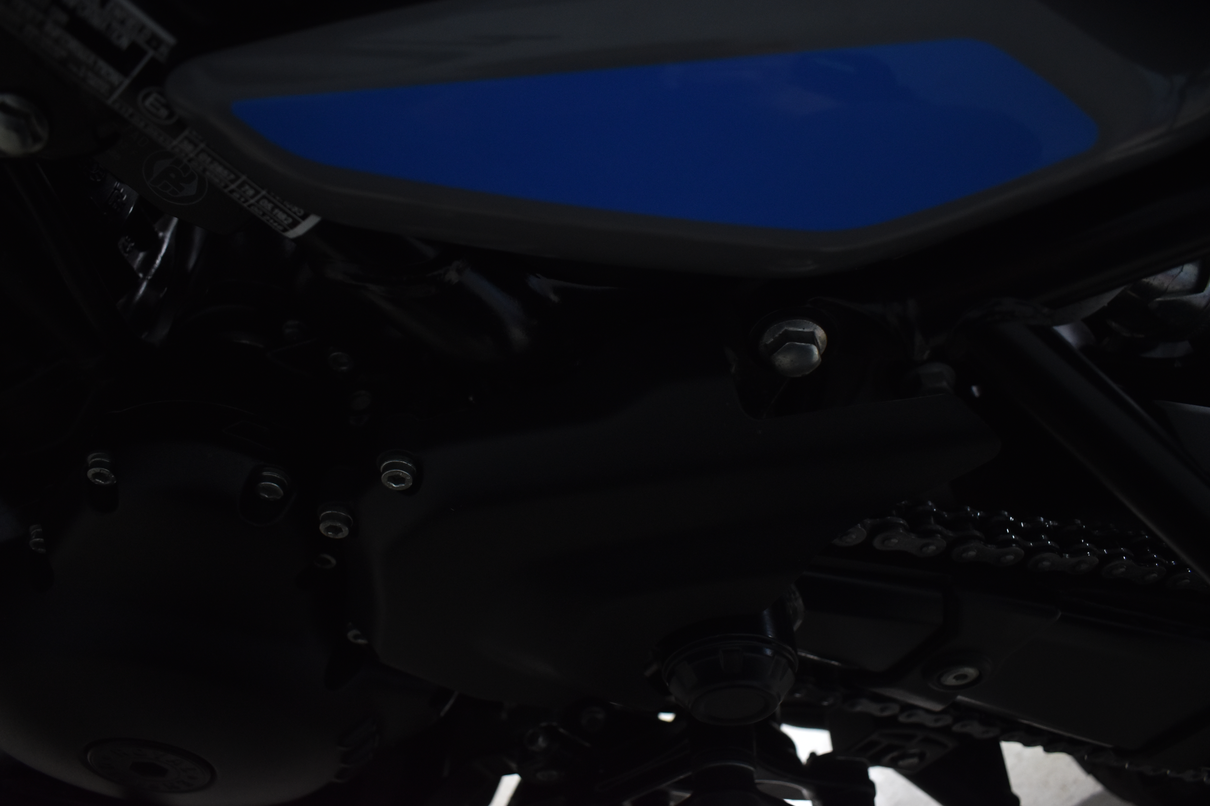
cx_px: 593
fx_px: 941
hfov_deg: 65.5
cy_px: 407
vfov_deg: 46.4
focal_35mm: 28
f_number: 3.5
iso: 800
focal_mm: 18
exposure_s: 1/60
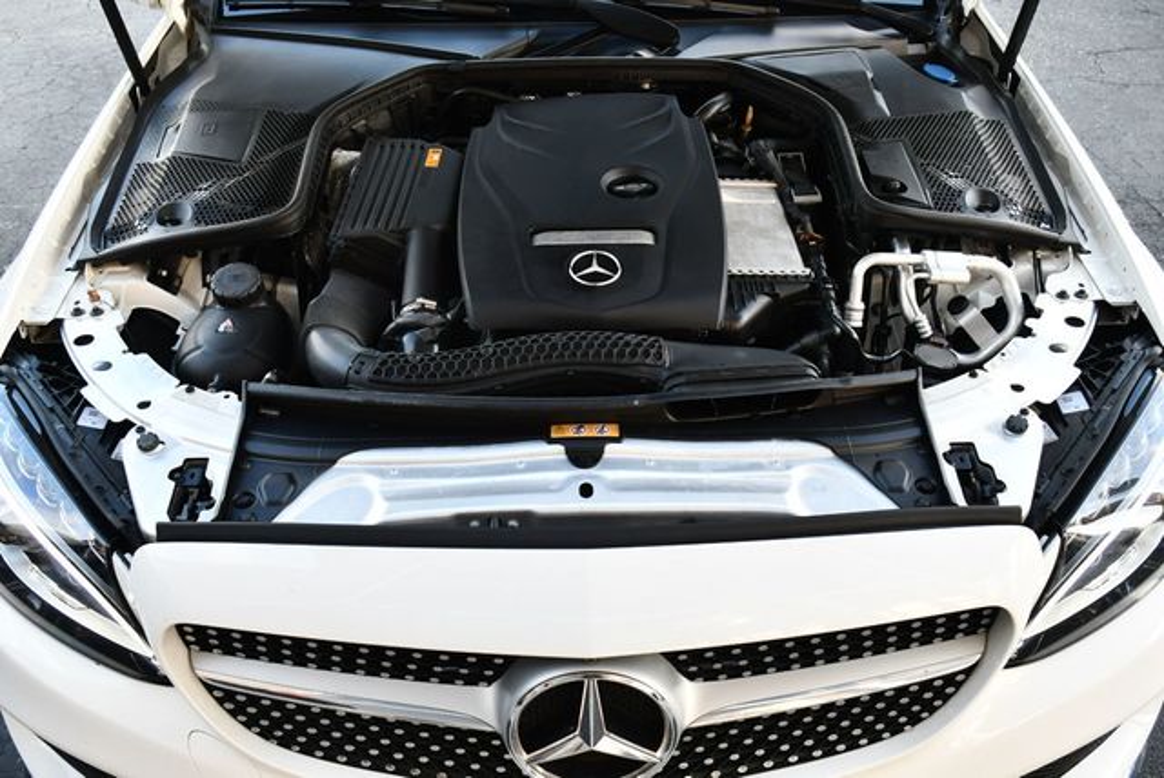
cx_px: 582
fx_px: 1165
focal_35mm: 36
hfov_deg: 53.1
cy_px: 389
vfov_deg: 36.9
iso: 400
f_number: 4.5
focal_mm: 18
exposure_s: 1/250
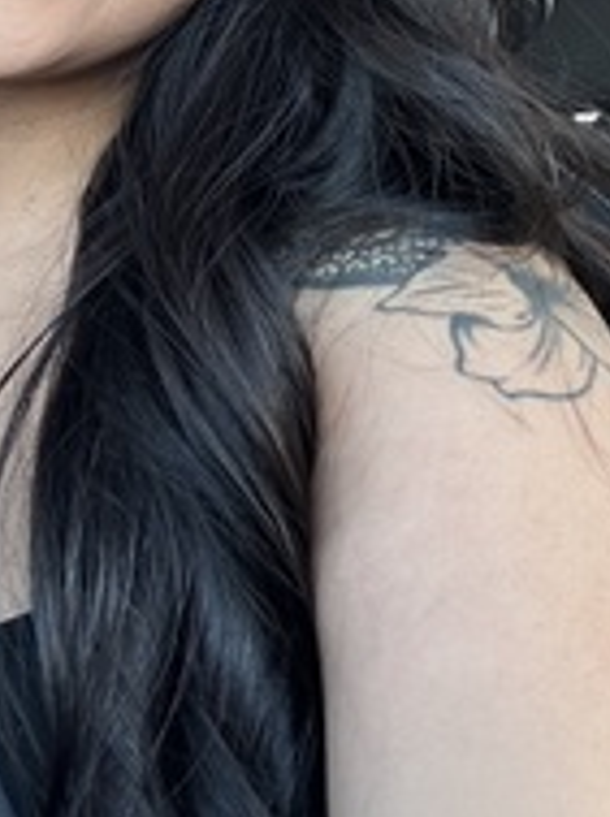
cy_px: -56
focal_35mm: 61
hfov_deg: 23.9
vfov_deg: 29.0
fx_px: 1438
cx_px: 270
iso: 80
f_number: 1.9
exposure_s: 1/121
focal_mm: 2.69
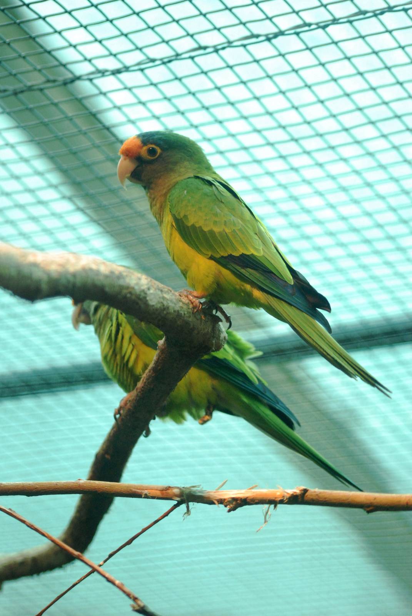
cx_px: 206
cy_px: 308
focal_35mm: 142
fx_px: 2439
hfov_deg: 9.7
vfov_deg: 14.4
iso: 1600
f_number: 4.5
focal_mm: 95
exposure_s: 1/160
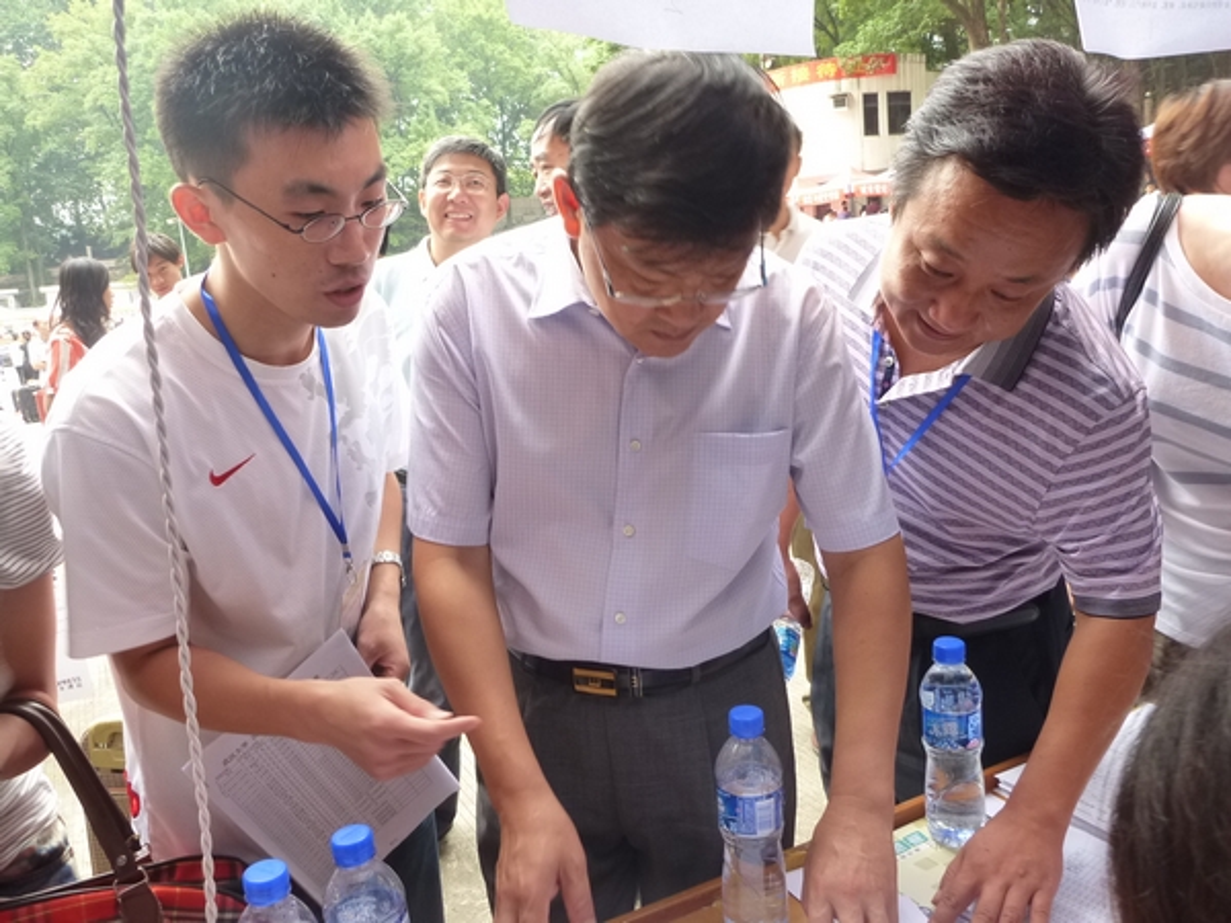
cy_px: 462
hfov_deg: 63.4
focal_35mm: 28
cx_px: 616
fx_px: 996
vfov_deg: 49.7
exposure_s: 1/30
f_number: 3.3
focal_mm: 5
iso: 250
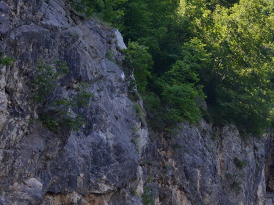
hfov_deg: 19.7
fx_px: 784
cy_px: 144
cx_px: 202
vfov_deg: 14.9
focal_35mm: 99
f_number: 9
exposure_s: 1/160
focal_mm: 36
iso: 400
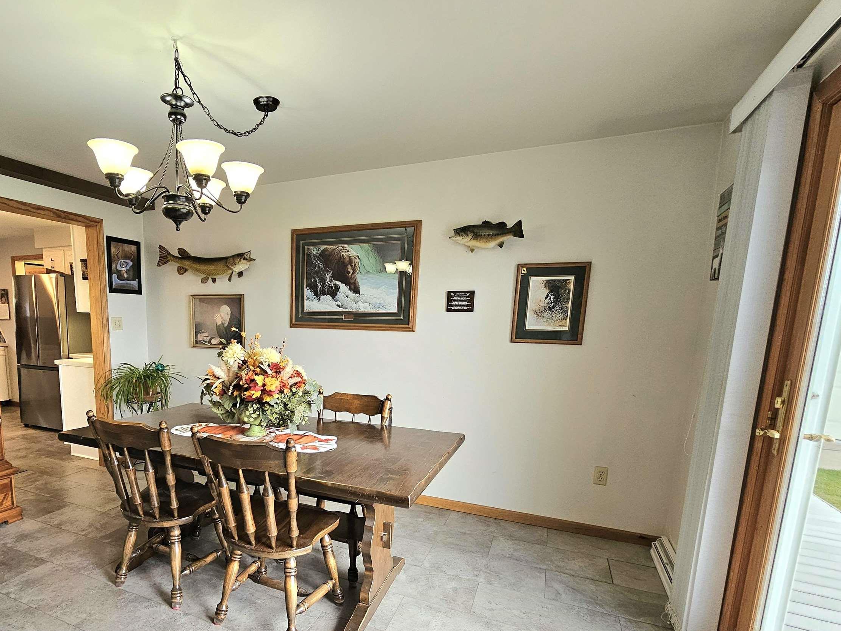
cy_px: 399
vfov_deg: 70.3
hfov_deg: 85.6
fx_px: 437
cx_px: 303
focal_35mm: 18
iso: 160
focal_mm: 2.2
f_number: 2.2
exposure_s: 1/60.2
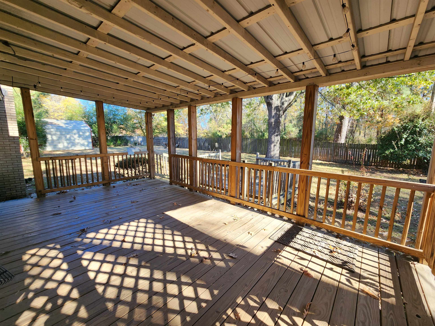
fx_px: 163
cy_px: 163
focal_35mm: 13
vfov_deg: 89.9
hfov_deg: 106.2
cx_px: 218
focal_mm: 2.2
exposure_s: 1/167
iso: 50
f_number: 2.2
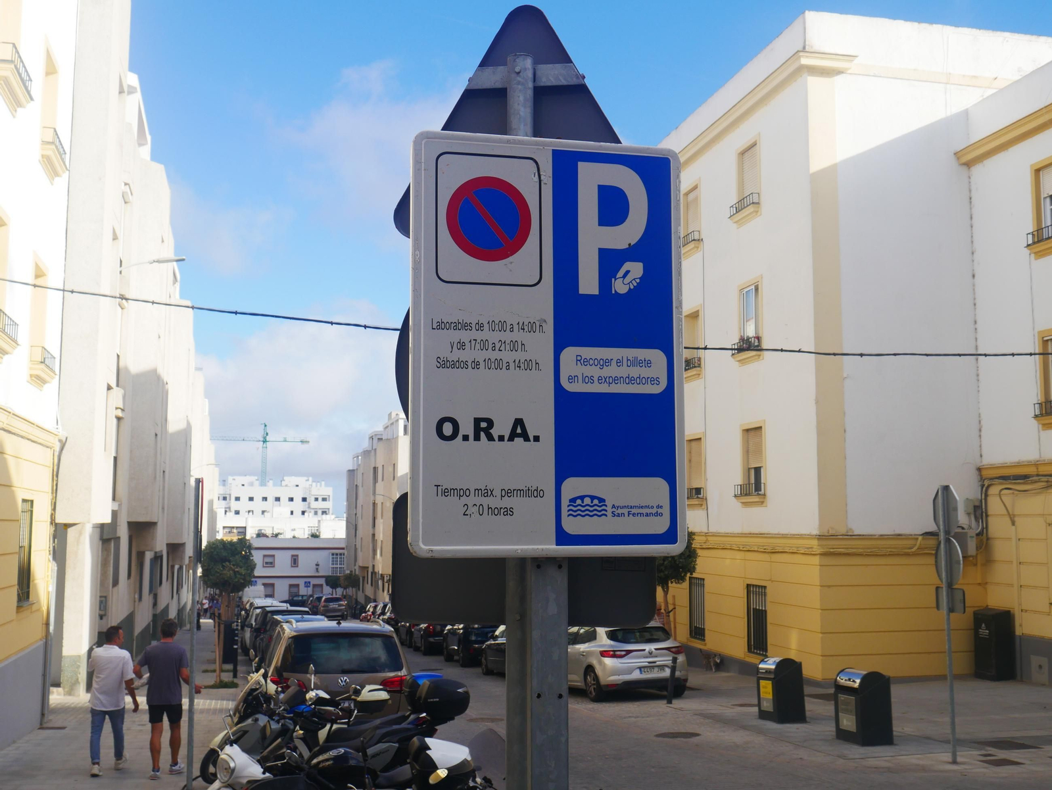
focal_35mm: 40
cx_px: 526
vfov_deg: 36.0
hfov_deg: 46.8
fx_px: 1216
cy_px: 395
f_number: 8
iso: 200
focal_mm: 20
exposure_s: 1/400
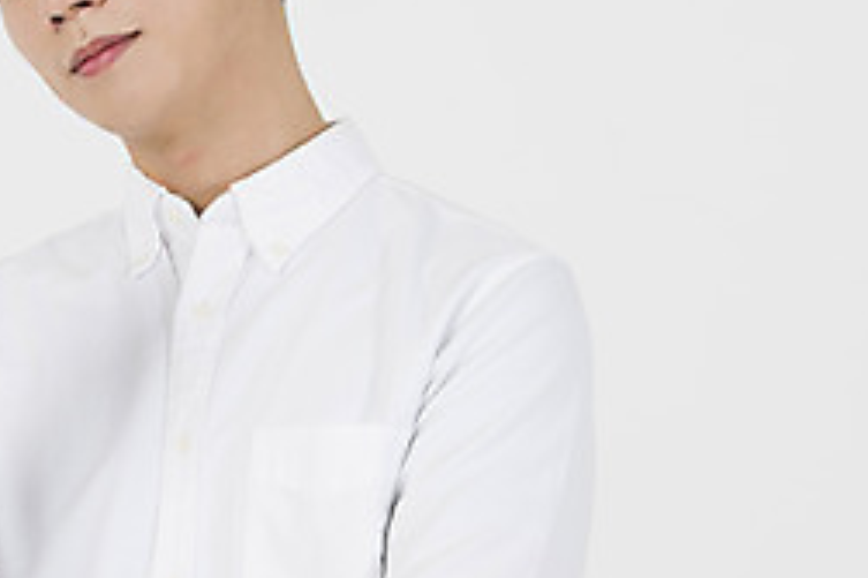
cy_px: 256
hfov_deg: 8.2
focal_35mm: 251
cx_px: 126
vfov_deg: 5.5
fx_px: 6048
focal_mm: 105
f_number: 13
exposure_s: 1/125
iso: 100
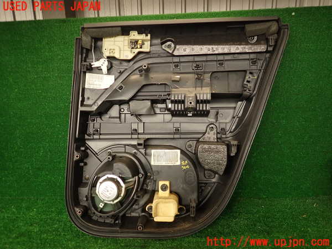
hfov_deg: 69.4
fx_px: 240
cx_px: 166
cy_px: 124
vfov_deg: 54.9
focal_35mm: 25
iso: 125
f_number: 2
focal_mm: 4.5
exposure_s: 1/60
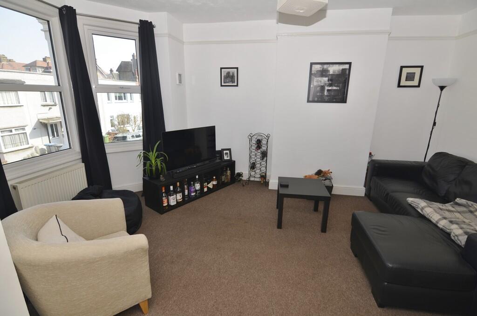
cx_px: 238
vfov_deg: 71.8
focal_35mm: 16
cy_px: 158
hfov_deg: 95.1
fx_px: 218
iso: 100
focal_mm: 11
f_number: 5
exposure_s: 1/200
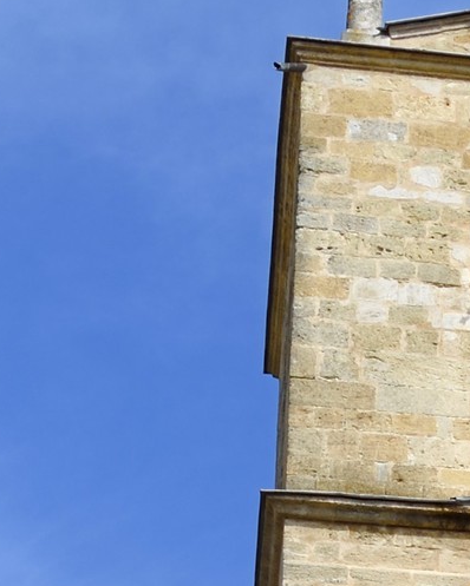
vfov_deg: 10.8
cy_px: 1183
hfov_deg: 9.2
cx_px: 700
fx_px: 2832
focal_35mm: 163
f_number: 16
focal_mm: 36
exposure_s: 1/200
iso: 200
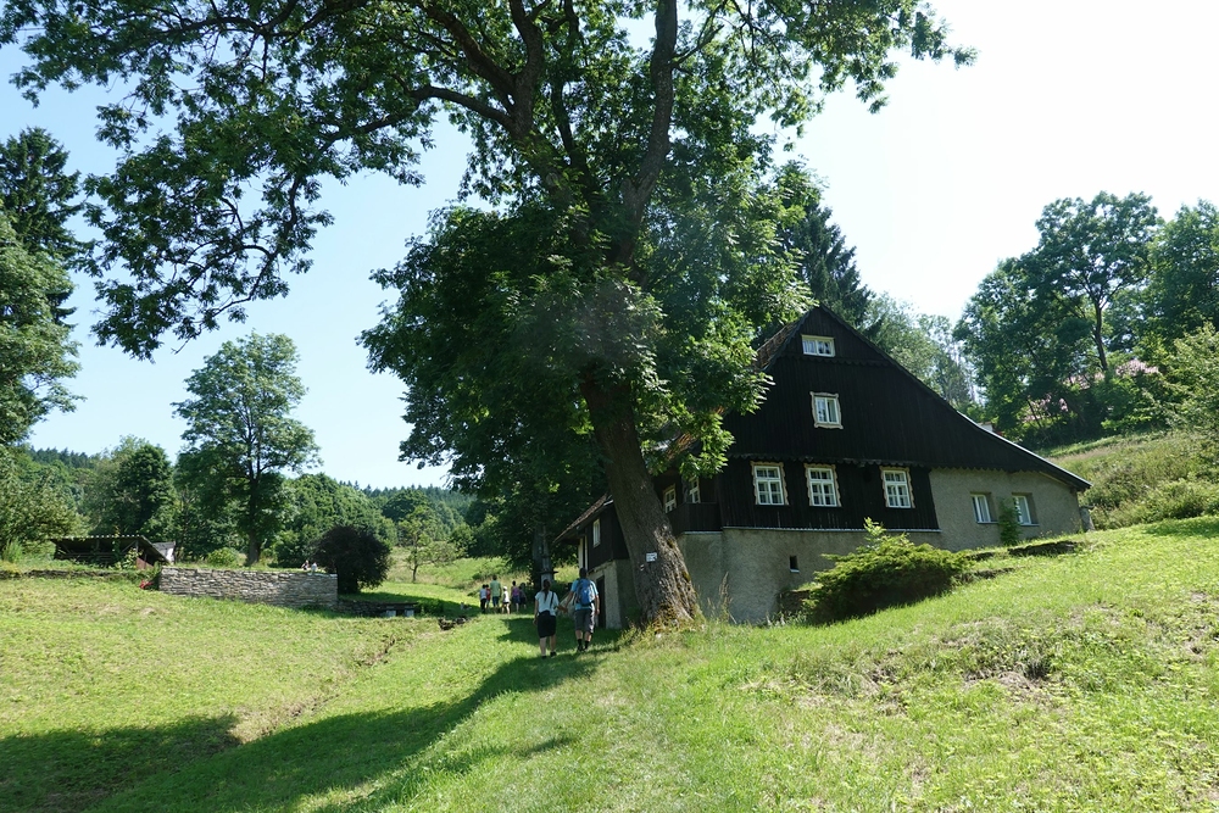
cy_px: 406
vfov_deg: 53.1
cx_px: 610
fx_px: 813
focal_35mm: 24
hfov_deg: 73.7
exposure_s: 1/125
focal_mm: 9
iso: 125
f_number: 7.1
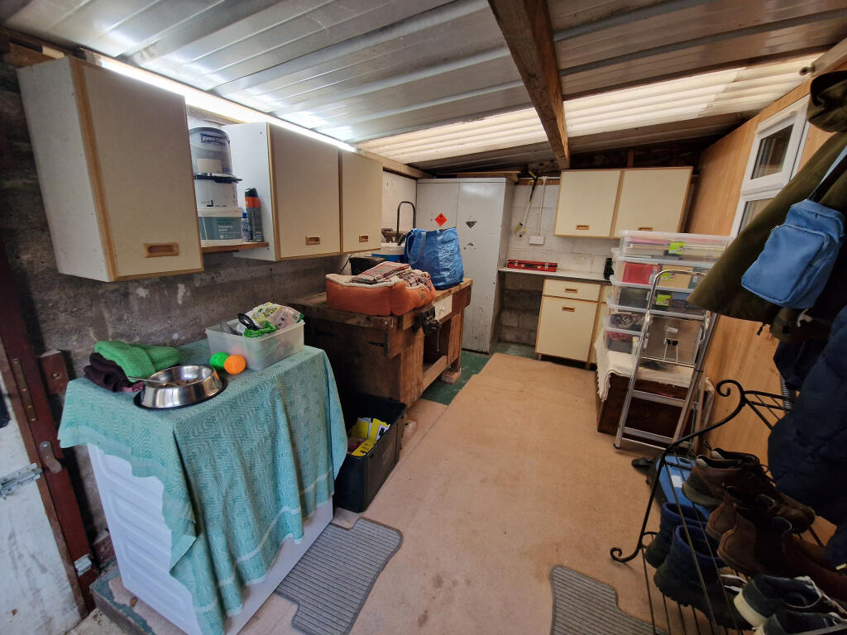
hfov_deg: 106.2
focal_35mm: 13
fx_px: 318
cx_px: 424
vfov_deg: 89.9
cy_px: 318
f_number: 2.2
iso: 250
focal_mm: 2.2
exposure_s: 1/50
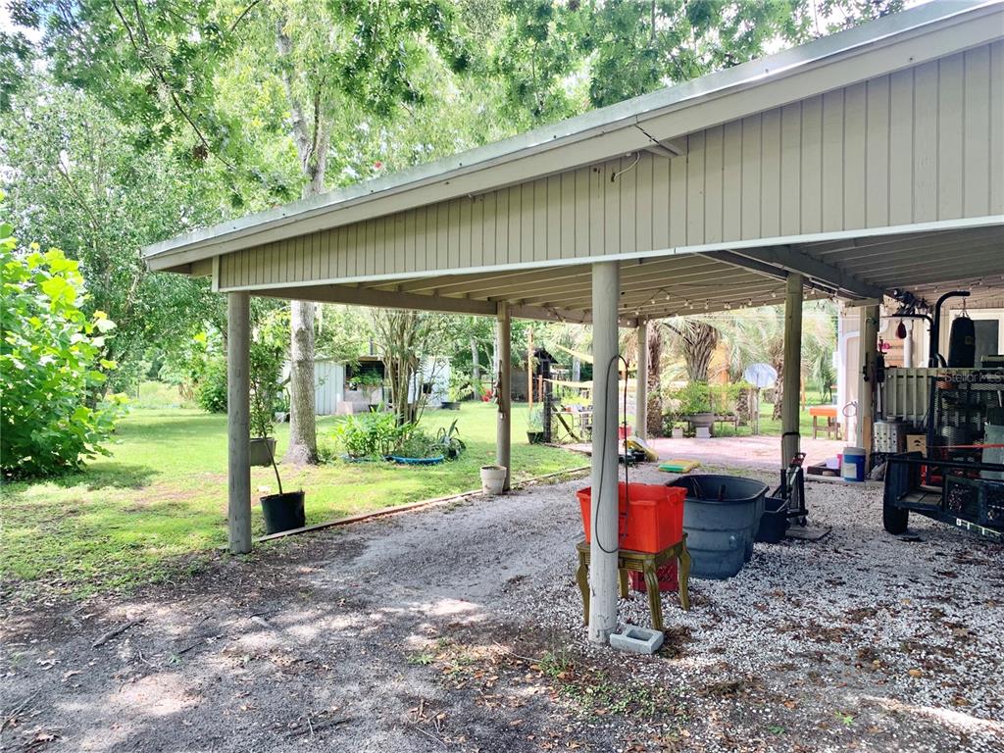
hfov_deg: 67.3
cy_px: 376
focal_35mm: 26
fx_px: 754
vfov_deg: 53.1
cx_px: 502
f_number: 1.8
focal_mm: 4.25
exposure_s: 1/226
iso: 25
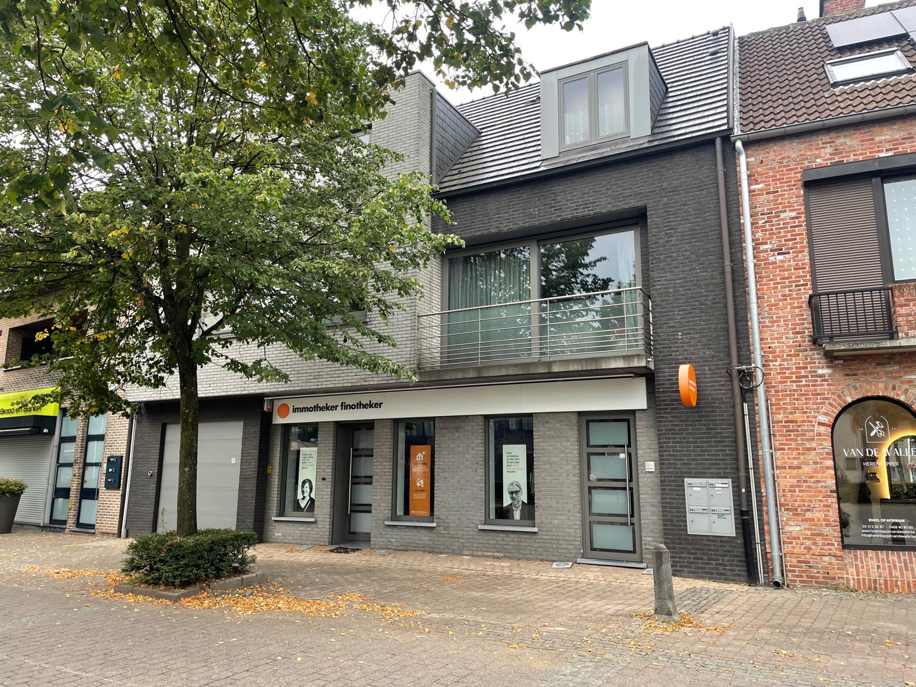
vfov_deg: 53.1
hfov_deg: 67.3
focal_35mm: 26
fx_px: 688
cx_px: 458
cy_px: 344
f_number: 1.6
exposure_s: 1/291
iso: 32
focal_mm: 4.2
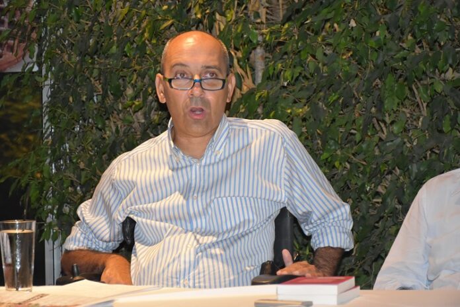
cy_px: 154
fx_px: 1265
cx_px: 230
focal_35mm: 99
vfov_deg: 13.8
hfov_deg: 20.6
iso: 3200
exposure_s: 1/25
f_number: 5
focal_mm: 66
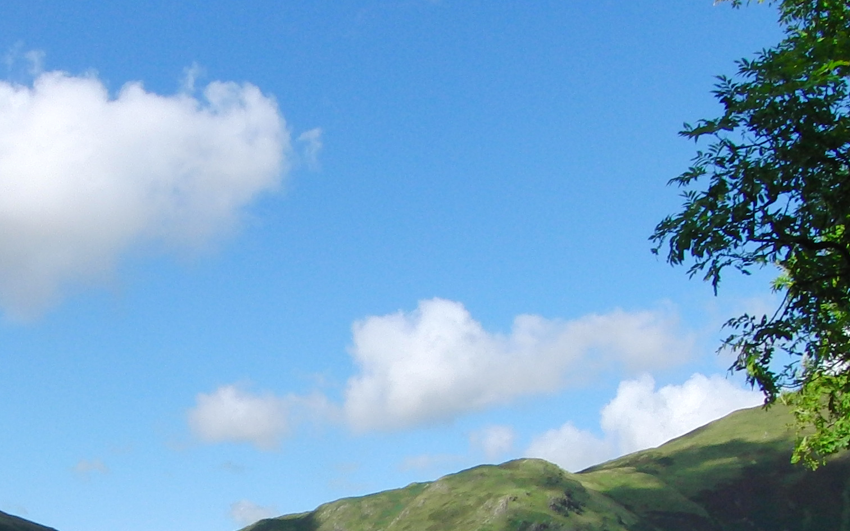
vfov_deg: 19.9
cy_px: 552
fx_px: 1459
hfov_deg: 31.8
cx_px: 193
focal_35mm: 63
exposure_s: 1/400
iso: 100
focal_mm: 4.6
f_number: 6.2
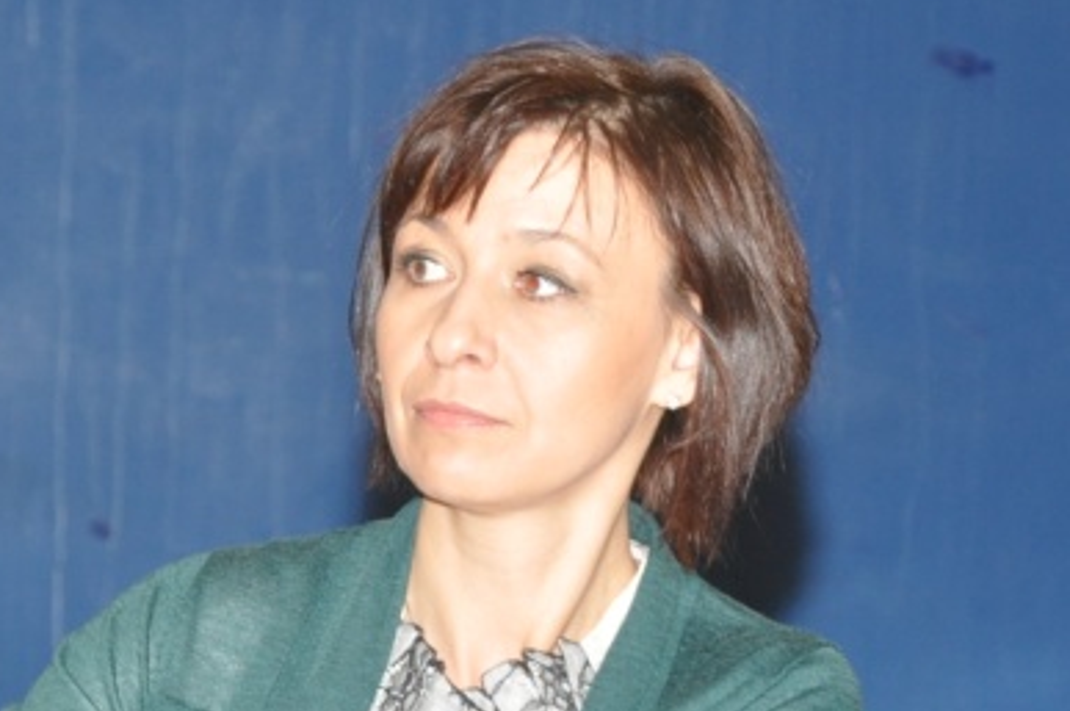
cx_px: 14
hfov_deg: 9.2
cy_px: 712
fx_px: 6620
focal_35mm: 223
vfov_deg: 6.1
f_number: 5.6
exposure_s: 1/60
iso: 800
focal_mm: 72
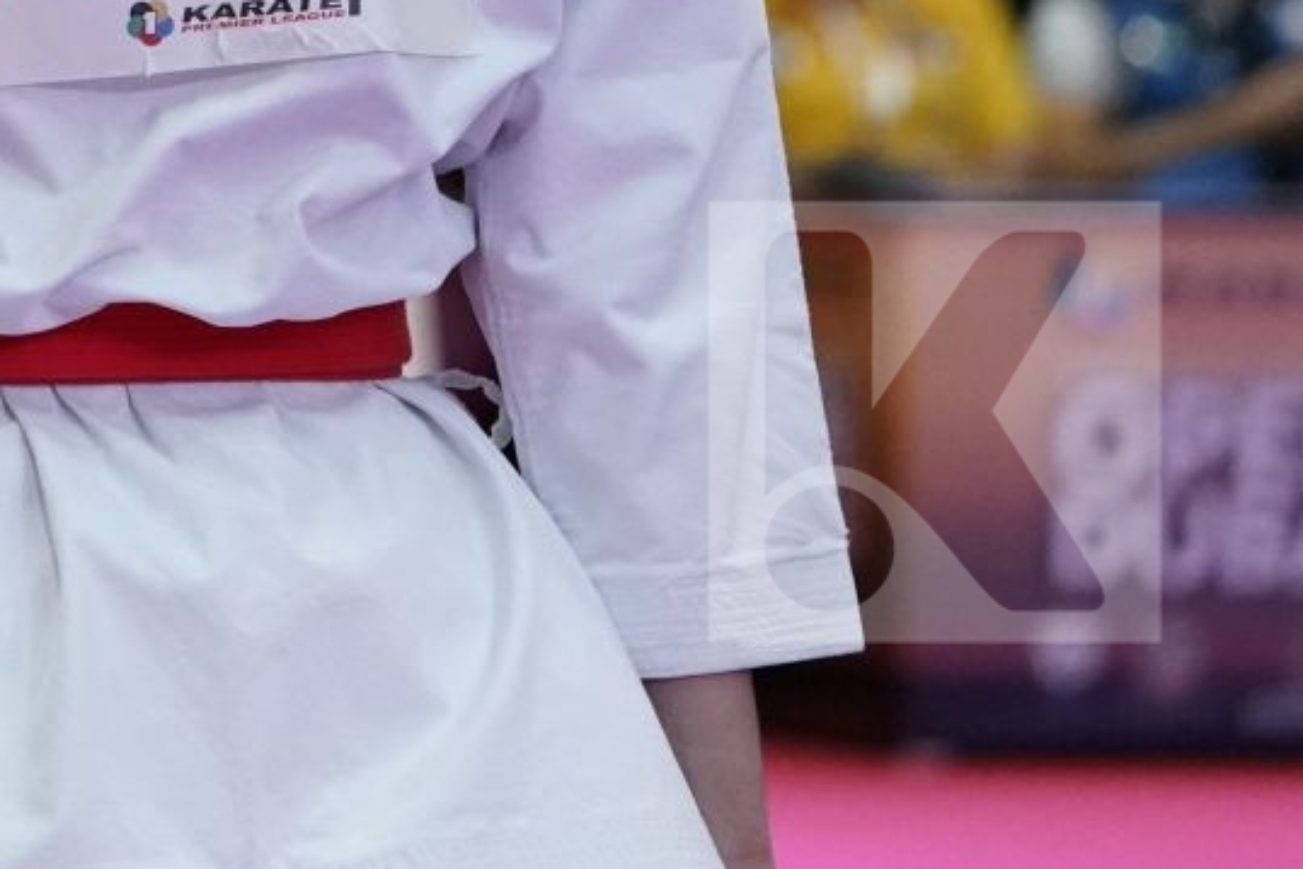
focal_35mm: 515
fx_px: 18644
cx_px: -707
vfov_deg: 2.7
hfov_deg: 4.0
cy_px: -438
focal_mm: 154
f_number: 5
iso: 5000
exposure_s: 1/400
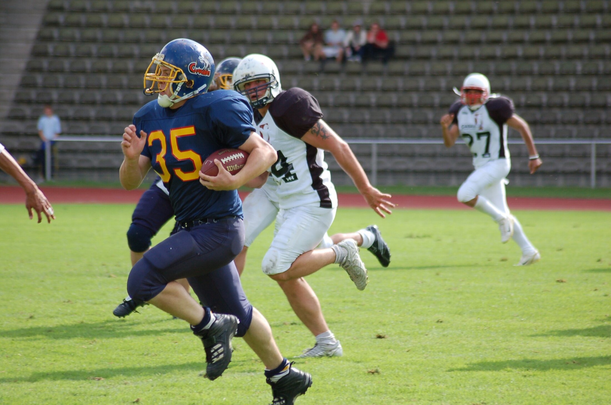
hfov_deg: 9.2
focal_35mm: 225
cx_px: 306
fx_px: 3812
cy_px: 202
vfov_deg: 6.1
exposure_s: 1/1000
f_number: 4.5
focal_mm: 150
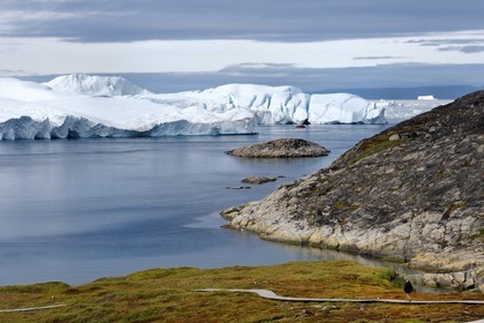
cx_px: 242
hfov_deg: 15.2
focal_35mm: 135
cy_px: 162
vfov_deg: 10.2
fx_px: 1815
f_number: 16
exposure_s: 1/320
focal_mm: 135
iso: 400
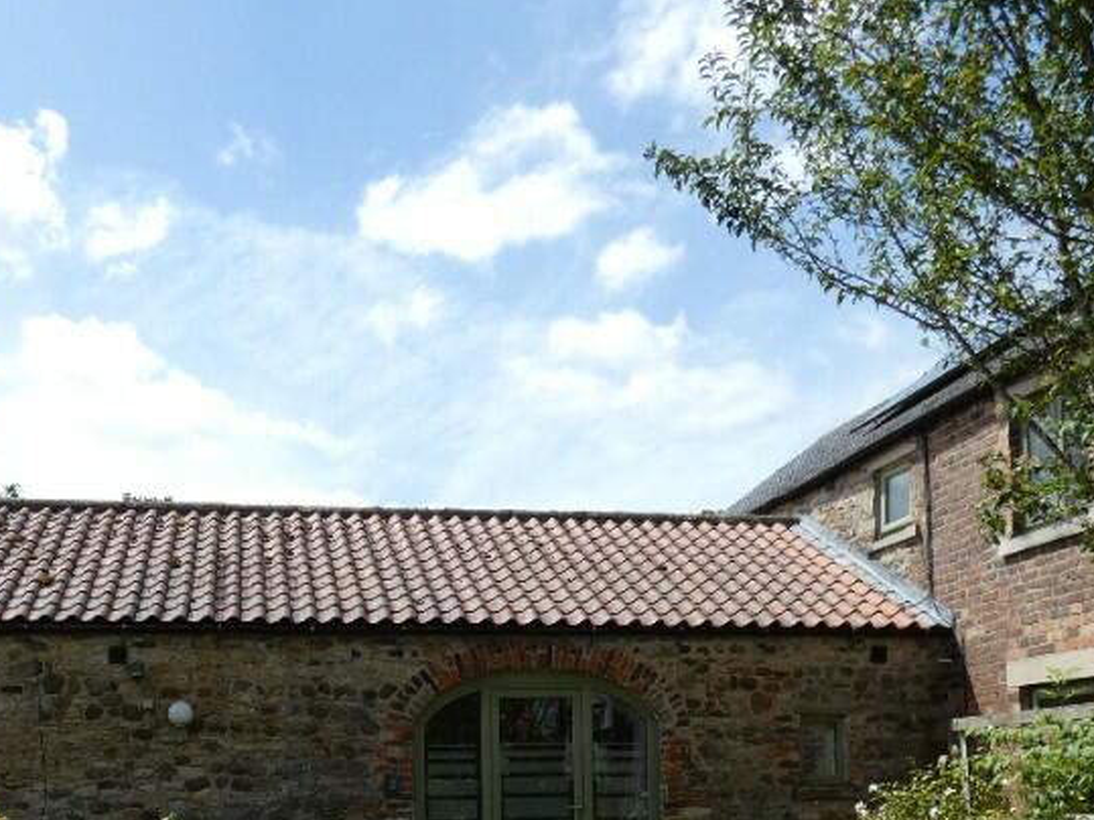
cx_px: 396
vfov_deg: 35.6
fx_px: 1201
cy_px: 727
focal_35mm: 38
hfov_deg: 48.4
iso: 80
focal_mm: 3.6
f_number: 3.5
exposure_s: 1/800
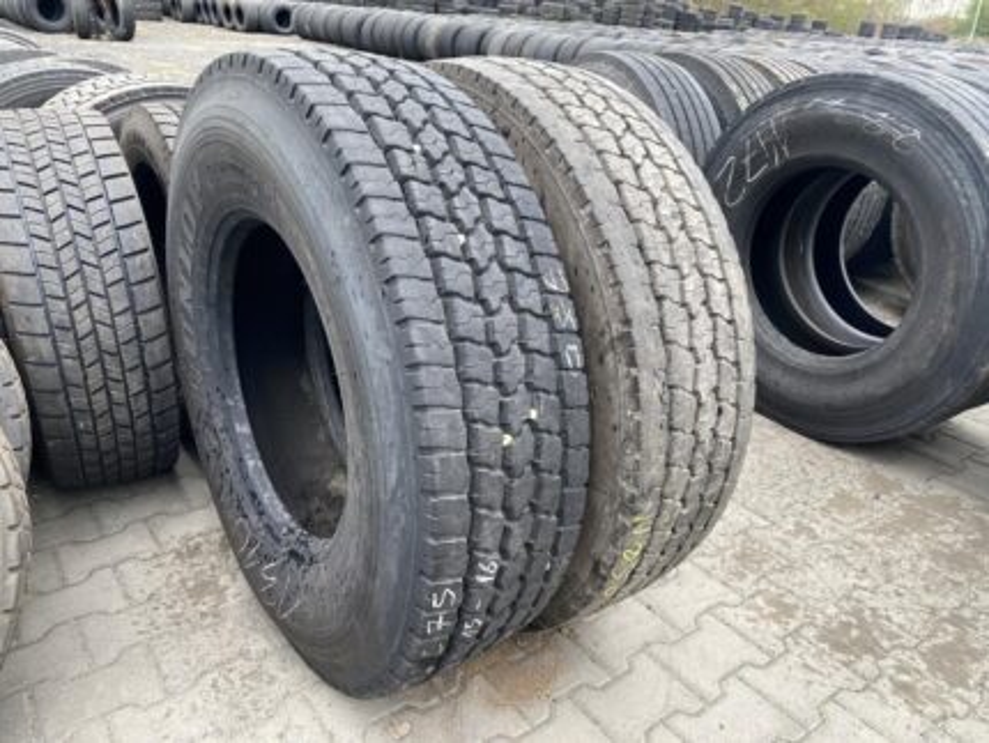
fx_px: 743
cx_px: 494
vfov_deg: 53.1
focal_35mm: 26
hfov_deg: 67.3
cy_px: 372
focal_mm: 4.25
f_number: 1.8
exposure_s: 1/193
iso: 32
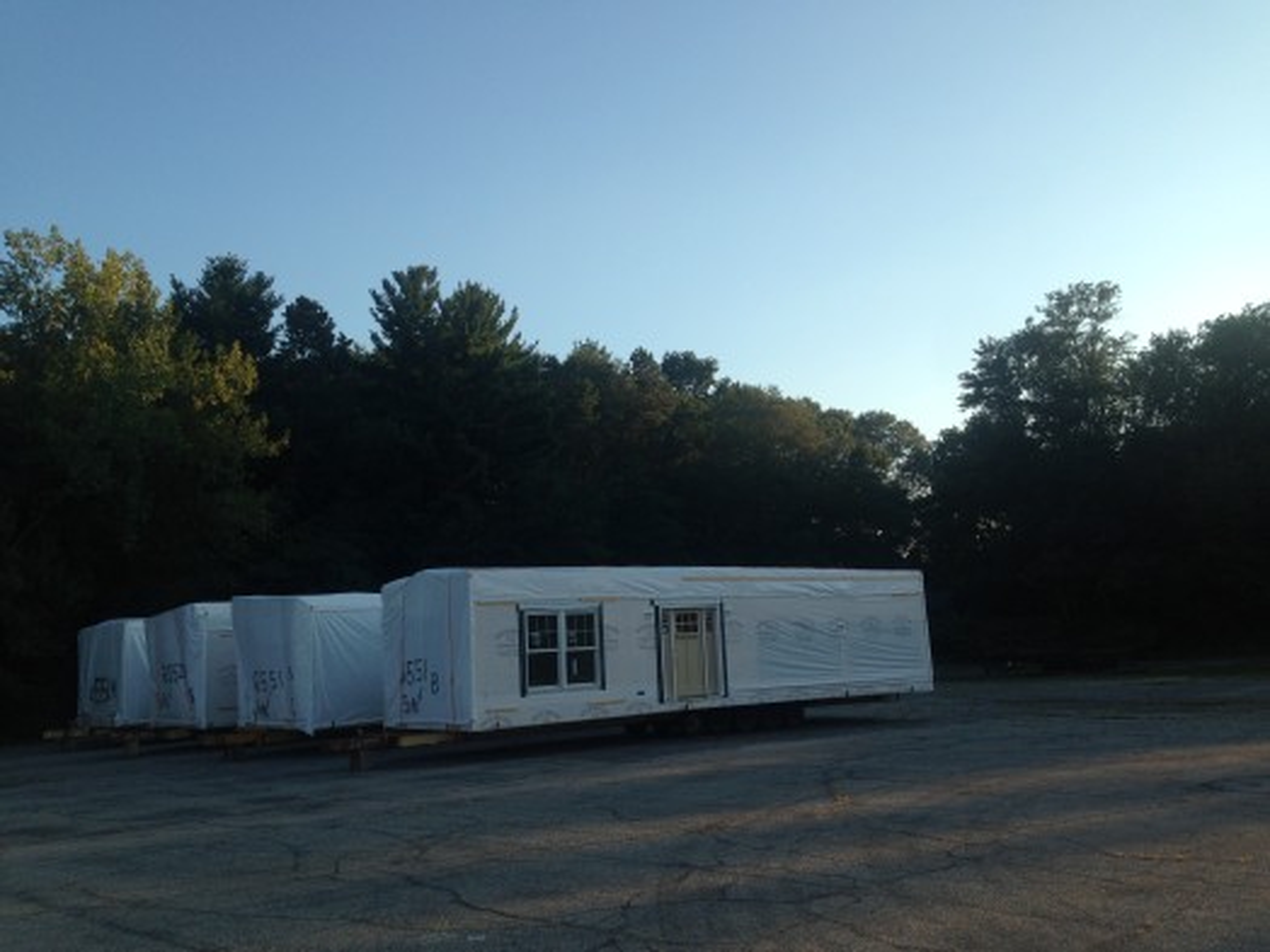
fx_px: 1211
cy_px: 476
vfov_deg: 42.9
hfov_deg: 55.4
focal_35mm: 33
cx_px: 635
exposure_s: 1/577
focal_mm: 4.12
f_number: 2.4
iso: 50
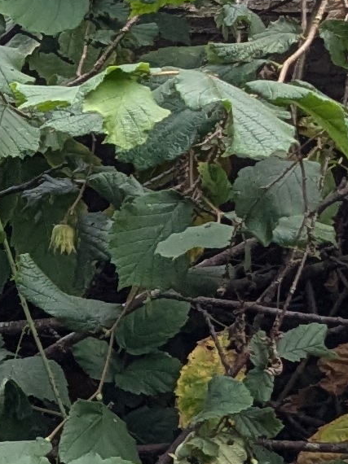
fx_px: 2562
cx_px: -513
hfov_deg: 7.3
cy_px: 131
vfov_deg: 10.3
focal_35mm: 191
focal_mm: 4.38
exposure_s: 1/600
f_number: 1.73
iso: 49
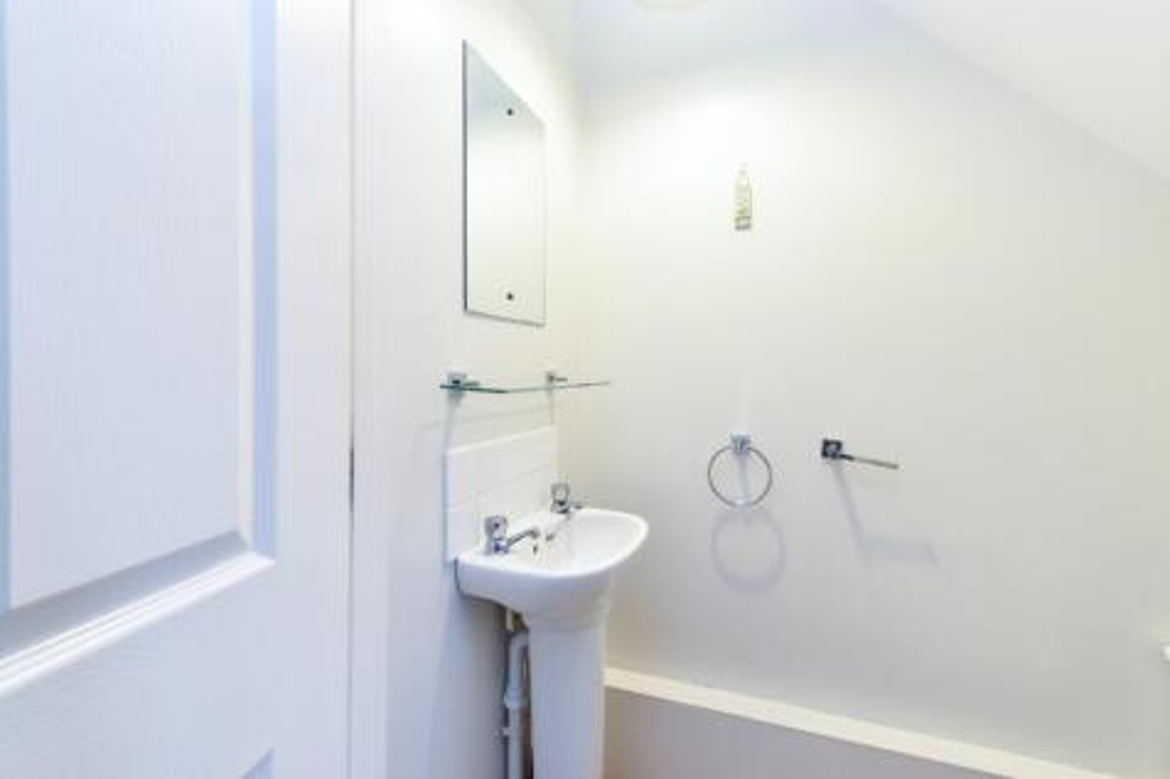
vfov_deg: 77.3
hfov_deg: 100.4
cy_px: 390
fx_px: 487
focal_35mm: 15
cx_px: 585
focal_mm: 10
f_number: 9
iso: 200
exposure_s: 1/2
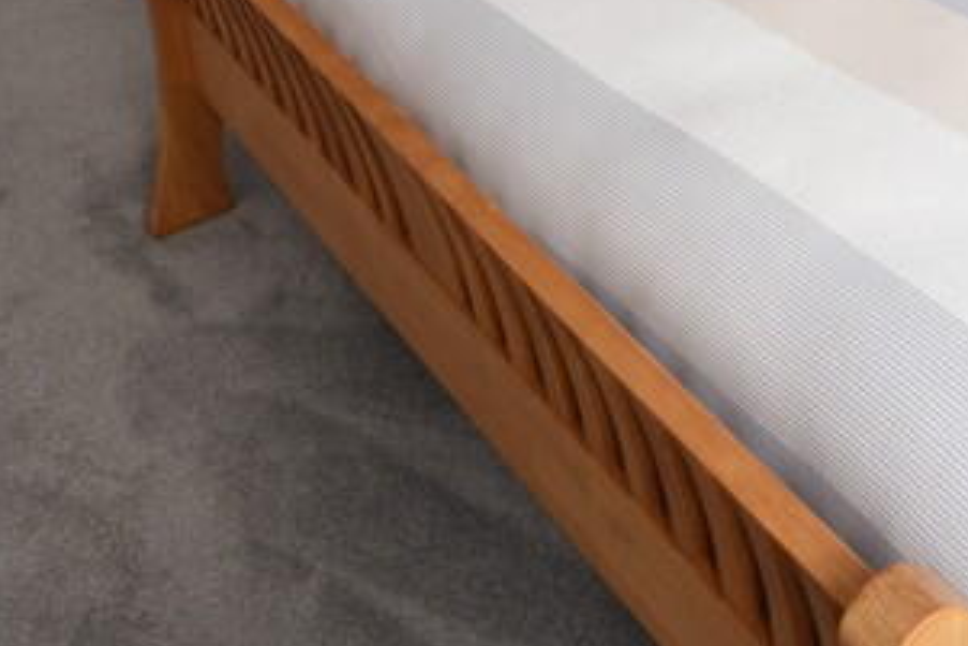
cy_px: -185
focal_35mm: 51
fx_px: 1372
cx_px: 888
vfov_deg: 23.5
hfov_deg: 36.3
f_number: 5.6
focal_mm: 10
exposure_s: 1/125
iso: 500
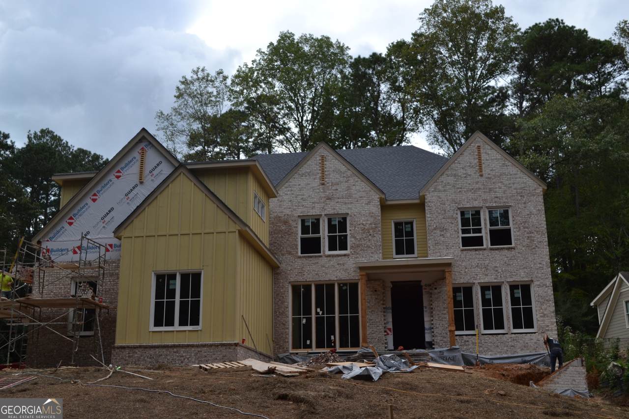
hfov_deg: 49.6
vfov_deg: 34.2
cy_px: 210
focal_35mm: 39
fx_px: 681
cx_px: 314
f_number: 7.1
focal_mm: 26
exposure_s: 1/200
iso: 100
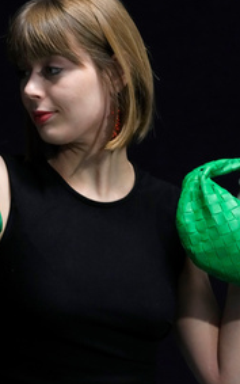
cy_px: 189
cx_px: 57
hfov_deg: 7.5
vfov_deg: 12.0
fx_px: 1830
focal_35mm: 175
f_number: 4
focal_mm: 95
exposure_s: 1/200
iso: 3200
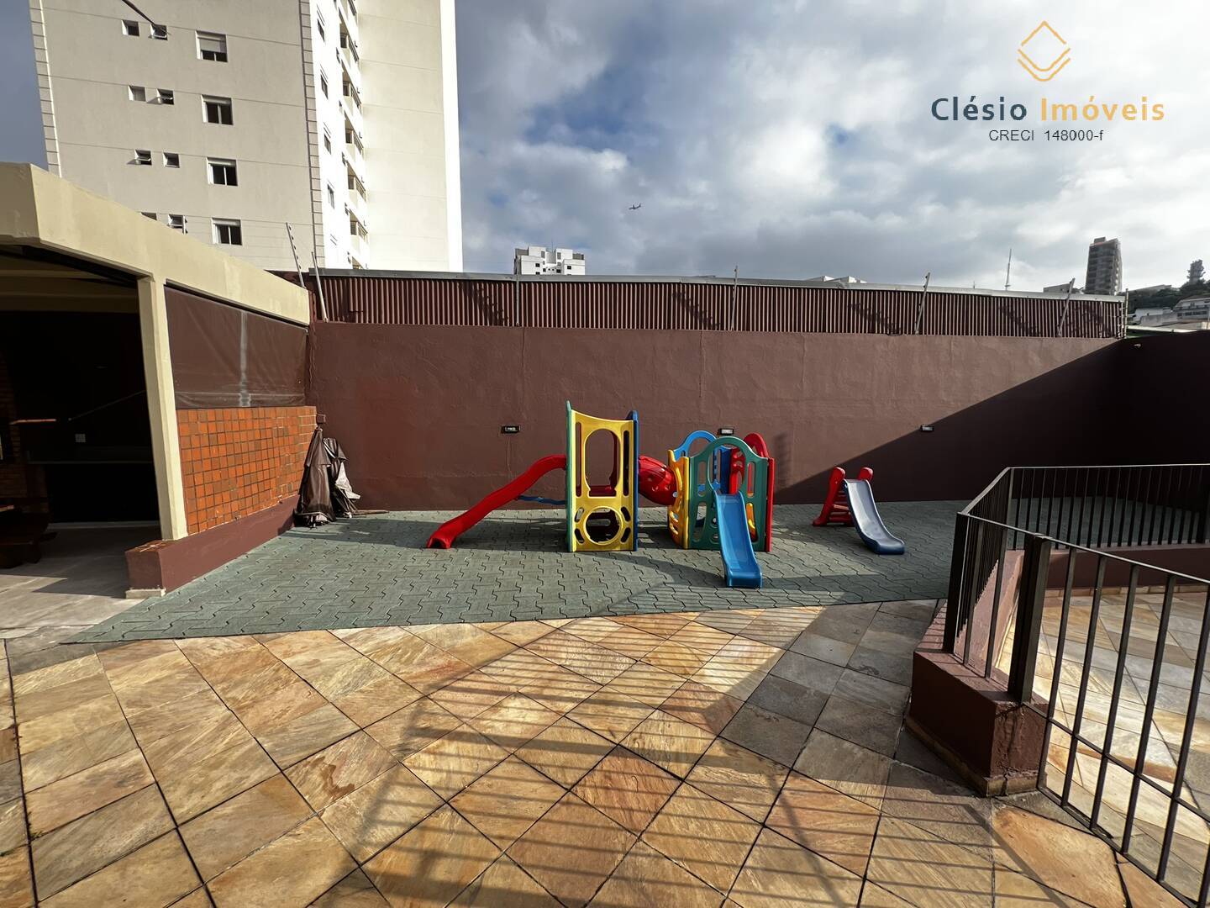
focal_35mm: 13
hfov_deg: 106.2
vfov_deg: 89.9
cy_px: 454
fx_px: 454
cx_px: 605
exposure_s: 1/463
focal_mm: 1.57
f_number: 1.8
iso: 32
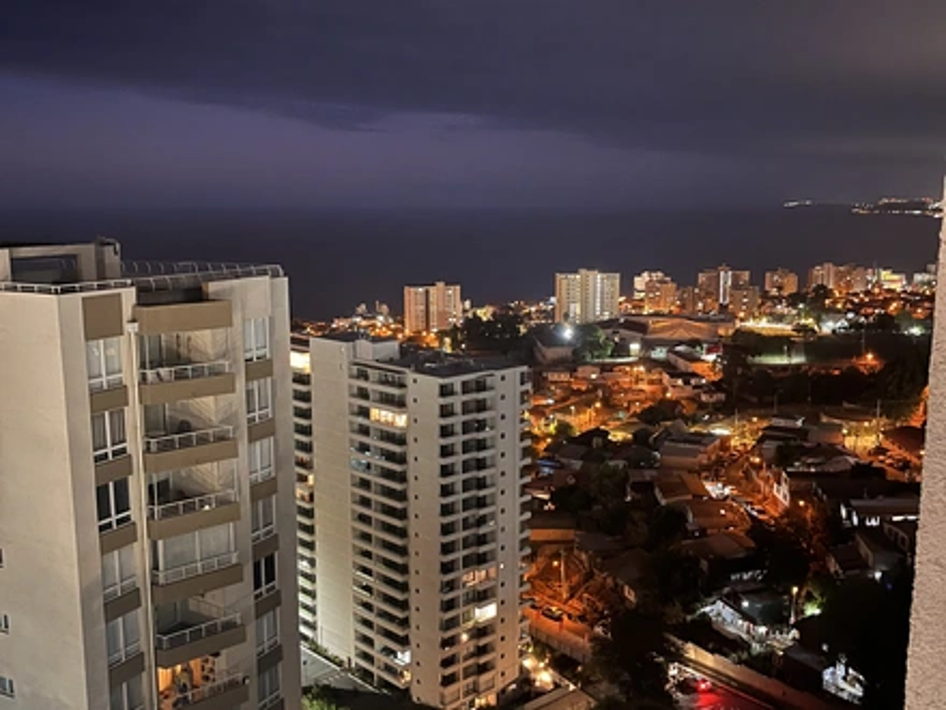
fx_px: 711
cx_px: 473
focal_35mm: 26
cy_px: 355
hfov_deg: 67.3
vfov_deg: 53.1
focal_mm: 5.1
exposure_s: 1/5
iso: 800
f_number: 1.6
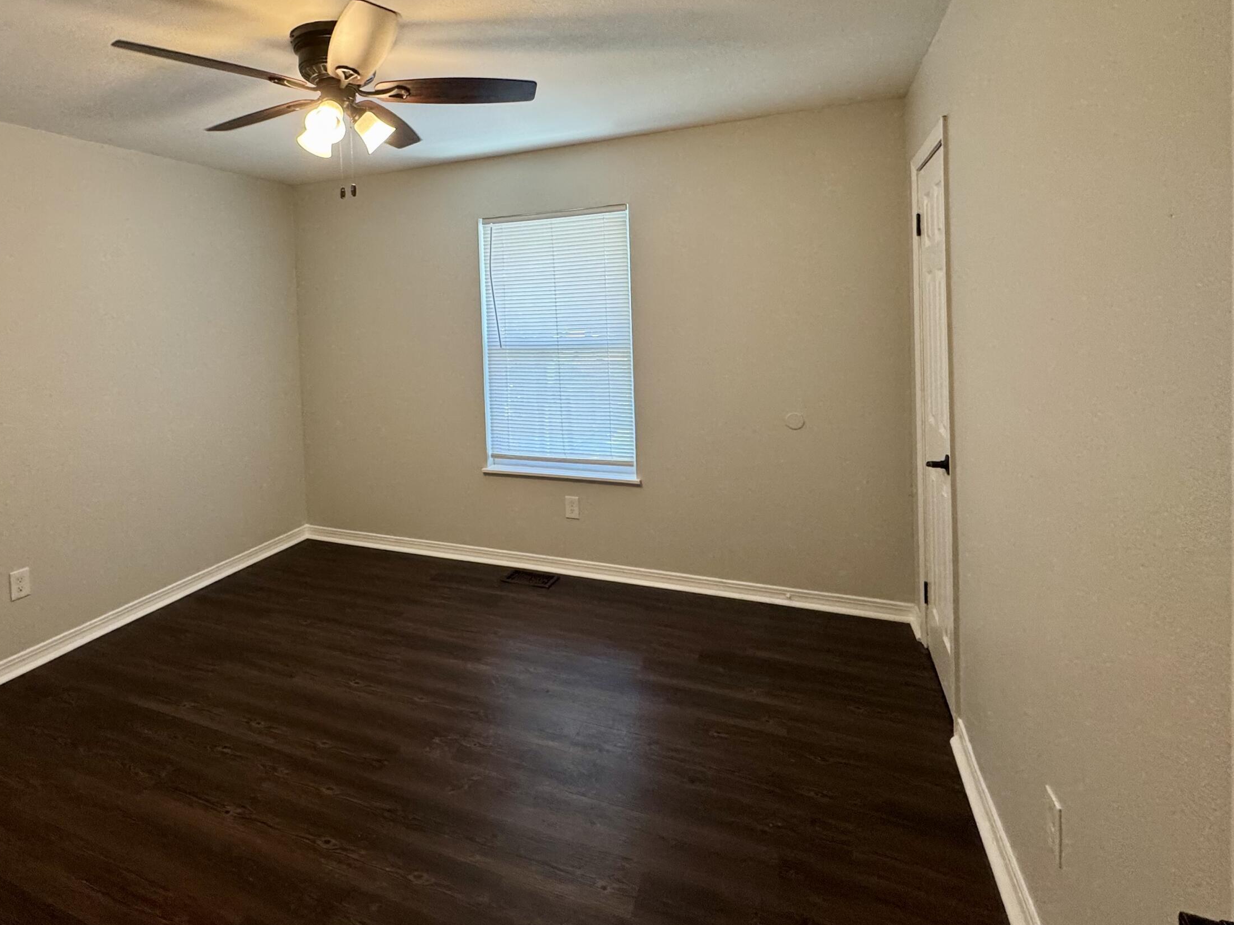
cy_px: 338
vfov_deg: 67.4
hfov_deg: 83.6
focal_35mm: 19
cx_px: 490
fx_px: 677
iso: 200
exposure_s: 1/120
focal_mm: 2.22
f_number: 2.2
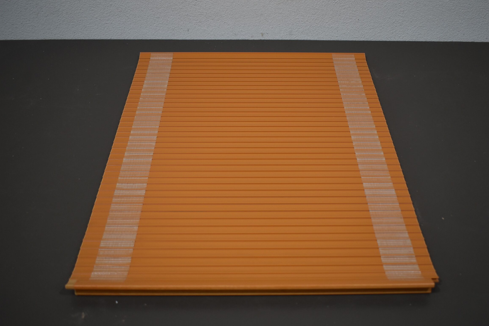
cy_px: 180
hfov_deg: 48.4
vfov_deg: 33.4
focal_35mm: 40
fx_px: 543
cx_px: 261
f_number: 4
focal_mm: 24
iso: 400
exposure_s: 1/250
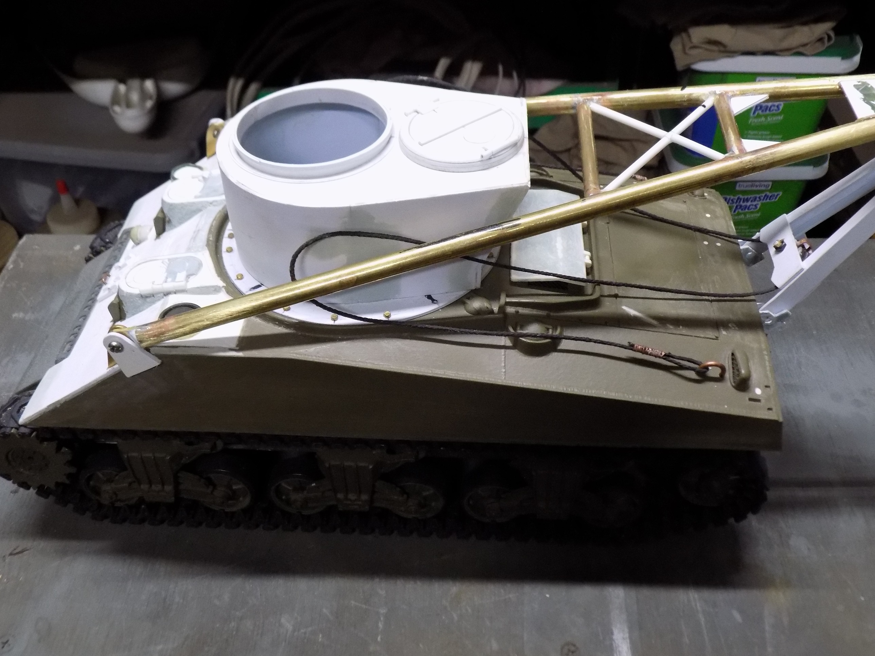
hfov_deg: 54.0
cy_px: 328
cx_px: 438
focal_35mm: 34
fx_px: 859
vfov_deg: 41.8
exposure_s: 1/30
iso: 360
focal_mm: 6.1
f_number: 3.4
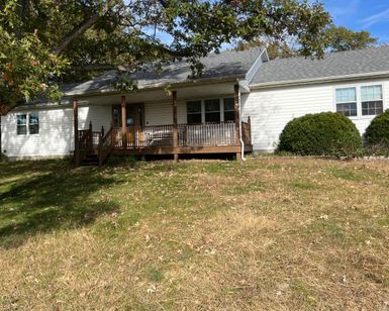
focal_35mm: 33
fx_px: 380
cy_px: 135
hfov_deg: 53.8
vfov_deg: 44.4
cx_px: 156
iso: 50
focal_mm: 5.7
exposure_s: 1/2404
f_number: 1.5
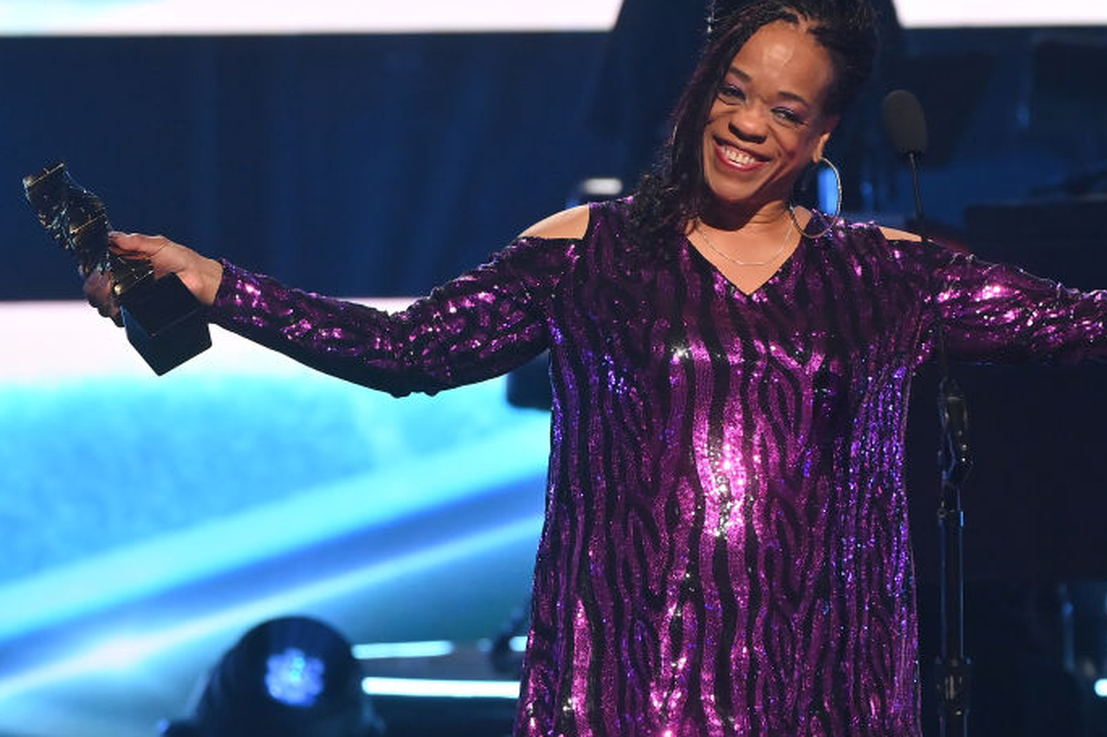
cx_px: 691
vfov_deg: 2.3
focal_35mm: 593
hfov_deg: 3.5
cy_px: 322
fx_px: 18221
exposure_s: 1/200
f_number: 5.6
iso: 3200
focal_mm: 330
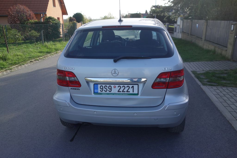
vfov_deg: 46.4
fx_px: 184
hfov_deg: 65.5
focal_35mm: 28
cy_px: 79
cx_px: 118
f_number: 2.8
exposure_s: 1/640
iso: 125
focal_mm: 10.4
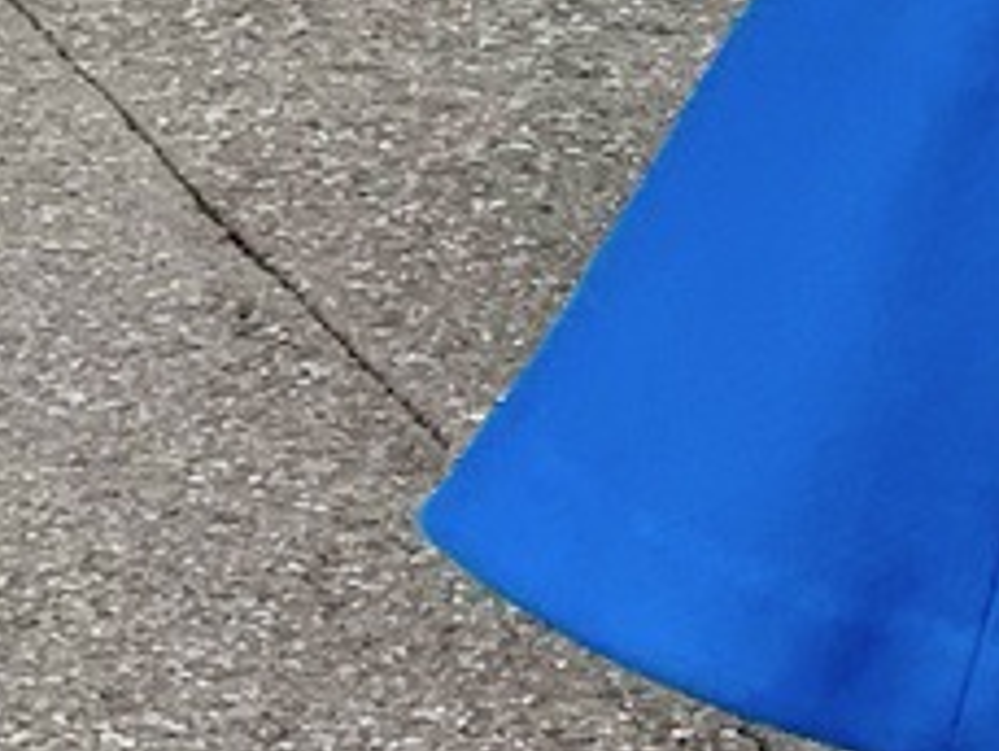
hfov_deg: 5.4
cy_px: -1450
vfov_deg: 4.0
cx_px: 1392
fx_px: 10481
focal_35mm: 363
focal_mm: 6
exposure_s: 1/246
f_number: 2.4
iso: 16
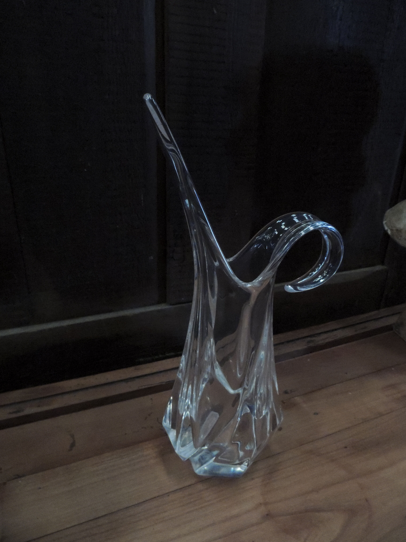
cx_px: 203
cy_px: 271
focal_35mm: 24
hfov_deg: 56.8
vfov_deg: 71.6
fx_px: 375
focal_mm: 4.3
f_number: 3
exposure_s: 1/15
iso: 1600
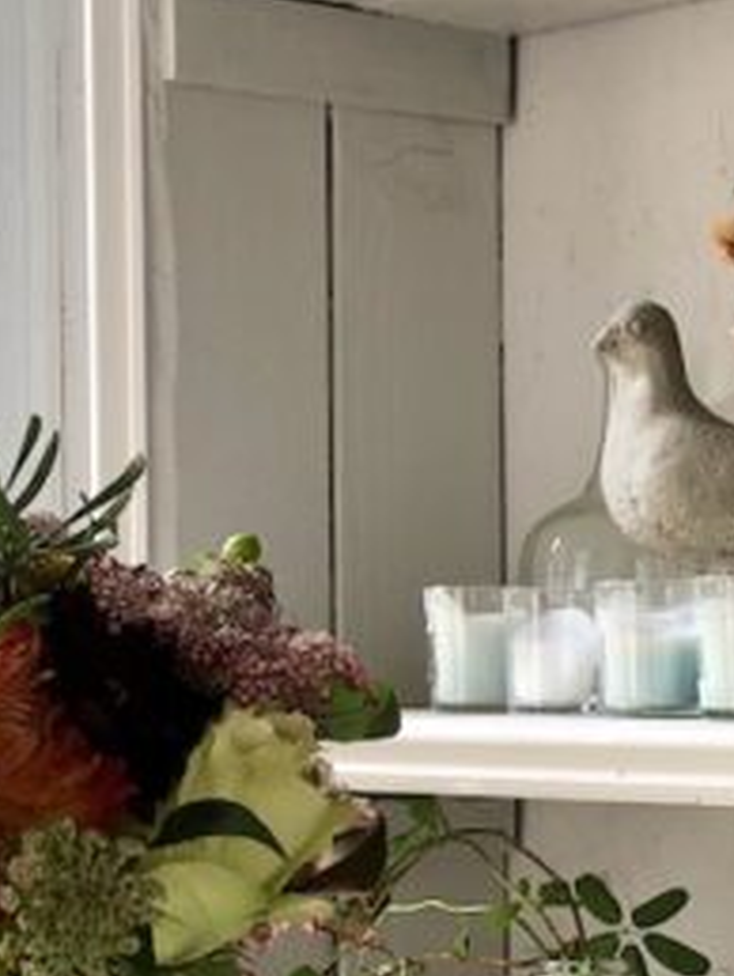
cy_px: 715
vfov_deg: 17.6
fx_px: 3133
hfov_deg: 13.4
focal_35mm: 111
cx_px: 393
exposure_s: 1/60
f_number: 1.8
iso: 32
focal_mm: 3.99
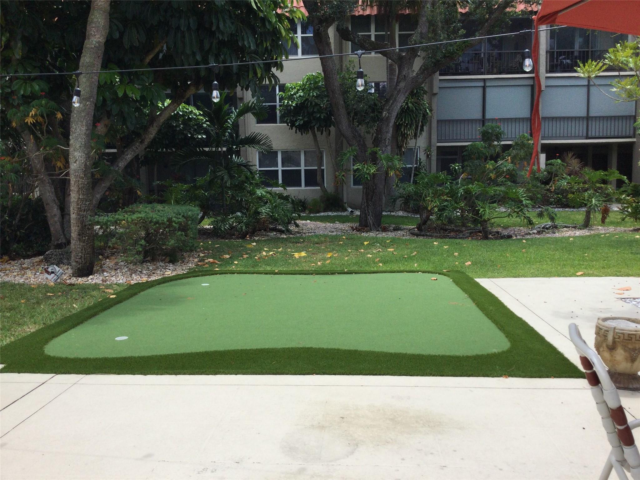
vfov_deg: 45.4
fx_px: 573
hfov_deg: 58.4
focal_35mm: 31
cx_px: 320
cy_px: 240
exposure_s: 1/679
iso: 25
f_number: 2.4
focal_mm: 3.3
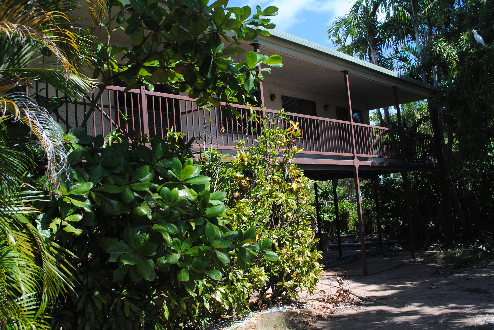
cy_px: 165
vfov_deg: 34.3
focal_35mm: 39
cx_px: 247
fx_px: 536
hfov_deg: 49.5
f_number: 6.3
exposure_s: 1/160
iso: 100
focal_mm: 26
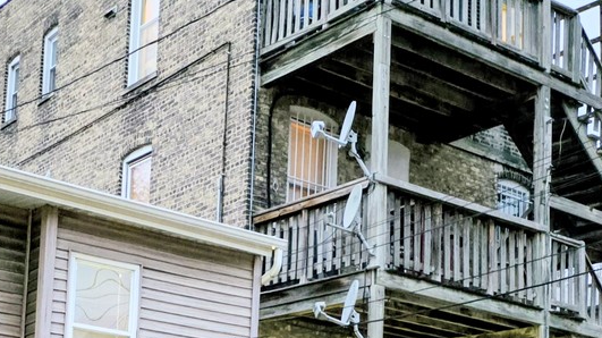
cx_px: 237
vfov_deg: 16.9
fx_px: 1085
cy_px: 412
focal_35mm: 68
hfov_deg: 30.9
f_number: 1.7
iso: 2500
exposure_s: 1/120
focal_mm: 6.25
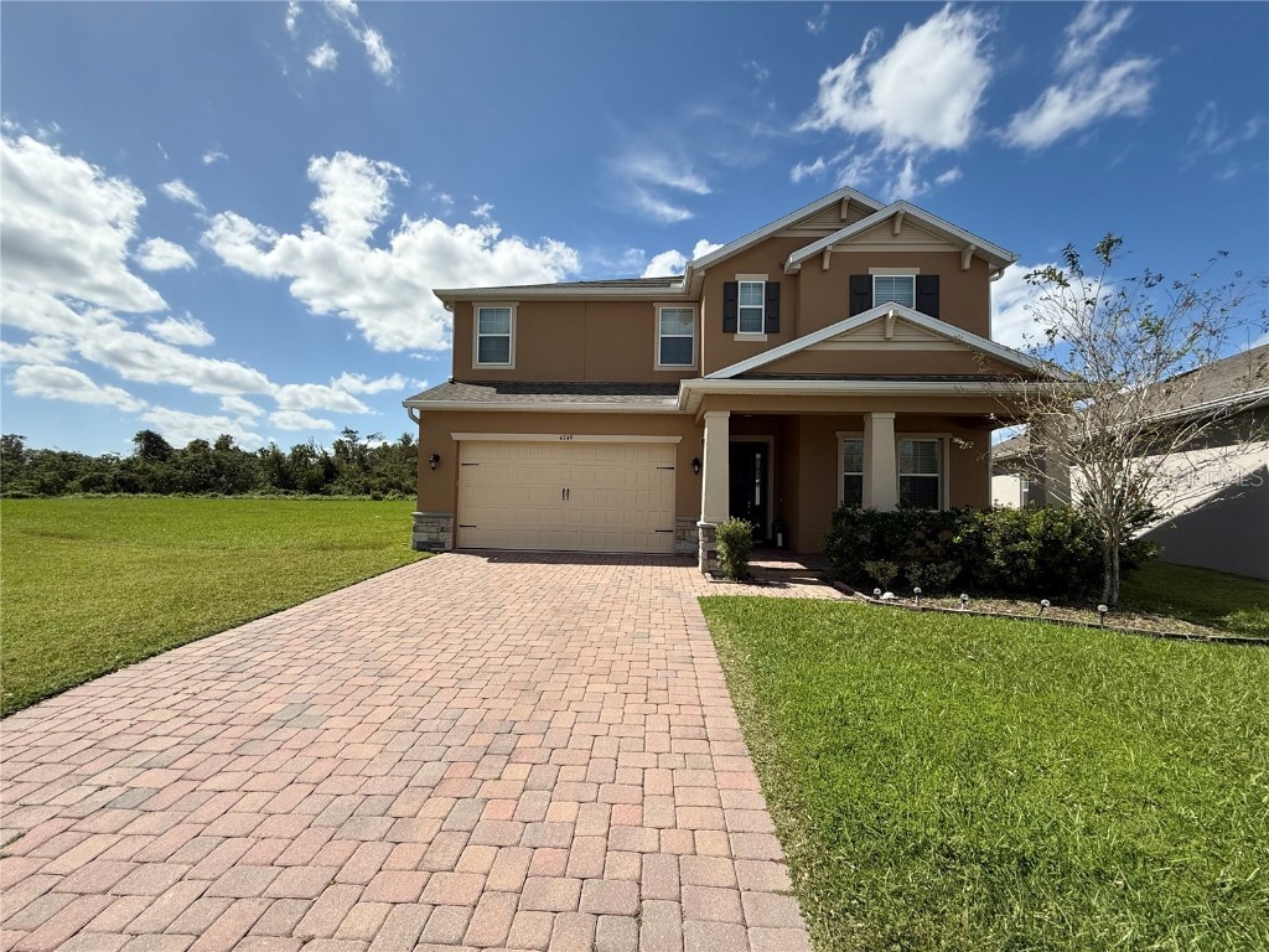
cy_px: 476
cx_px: 634
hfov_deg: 102.1
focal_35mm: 14
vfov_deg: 85.7
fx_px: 513
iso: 80
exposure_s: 1/2841
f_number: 2.2
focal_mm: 2.22
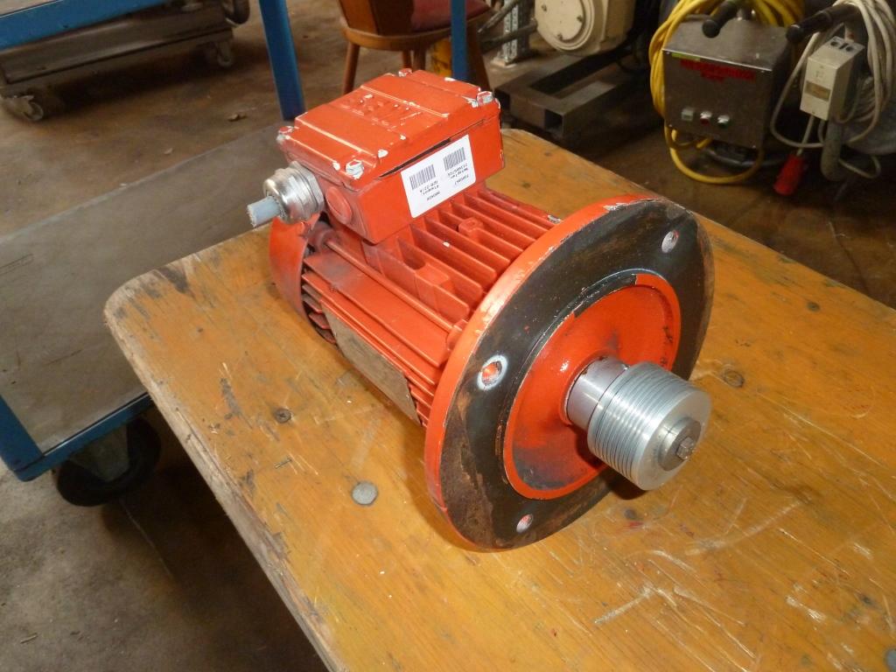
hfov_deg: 69.4
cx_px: 448
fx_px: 647
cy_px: 336
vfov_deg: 54.9
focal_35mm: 25
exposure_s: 1/30
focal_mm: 4.1
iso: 400
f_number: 3.3
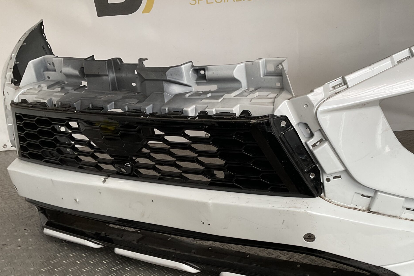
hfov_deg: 46.7
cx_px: 272
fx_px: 472
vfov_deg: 32.5
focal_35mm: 41
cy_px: 174
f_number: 1.8
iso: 40
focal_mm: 3
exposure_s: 1/100
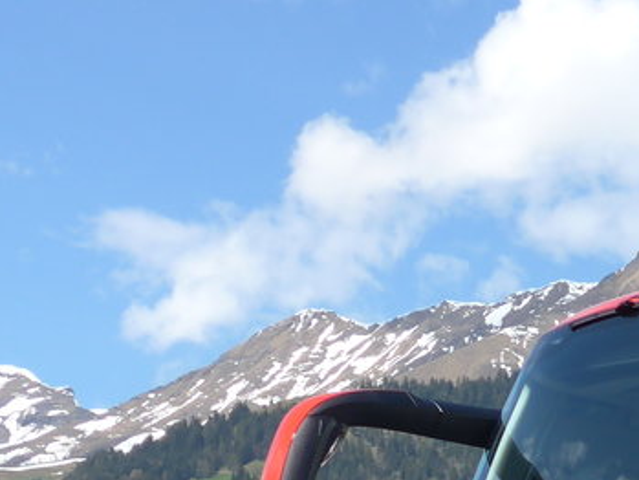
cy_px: 735
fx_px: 2474
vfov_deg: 10.7
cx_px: 1025
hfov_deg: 13.6
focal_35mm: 134
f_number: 2.8
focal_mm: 8
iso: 80
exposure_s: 1/1600
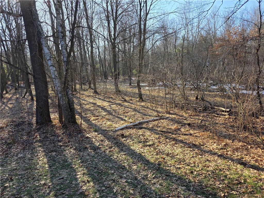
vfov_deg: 58.9
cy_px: 99
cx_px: 132
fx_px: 175
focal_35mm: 23
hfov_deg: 73.9
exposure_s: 1/1304
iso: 80
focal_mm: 6.3
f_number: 1.7
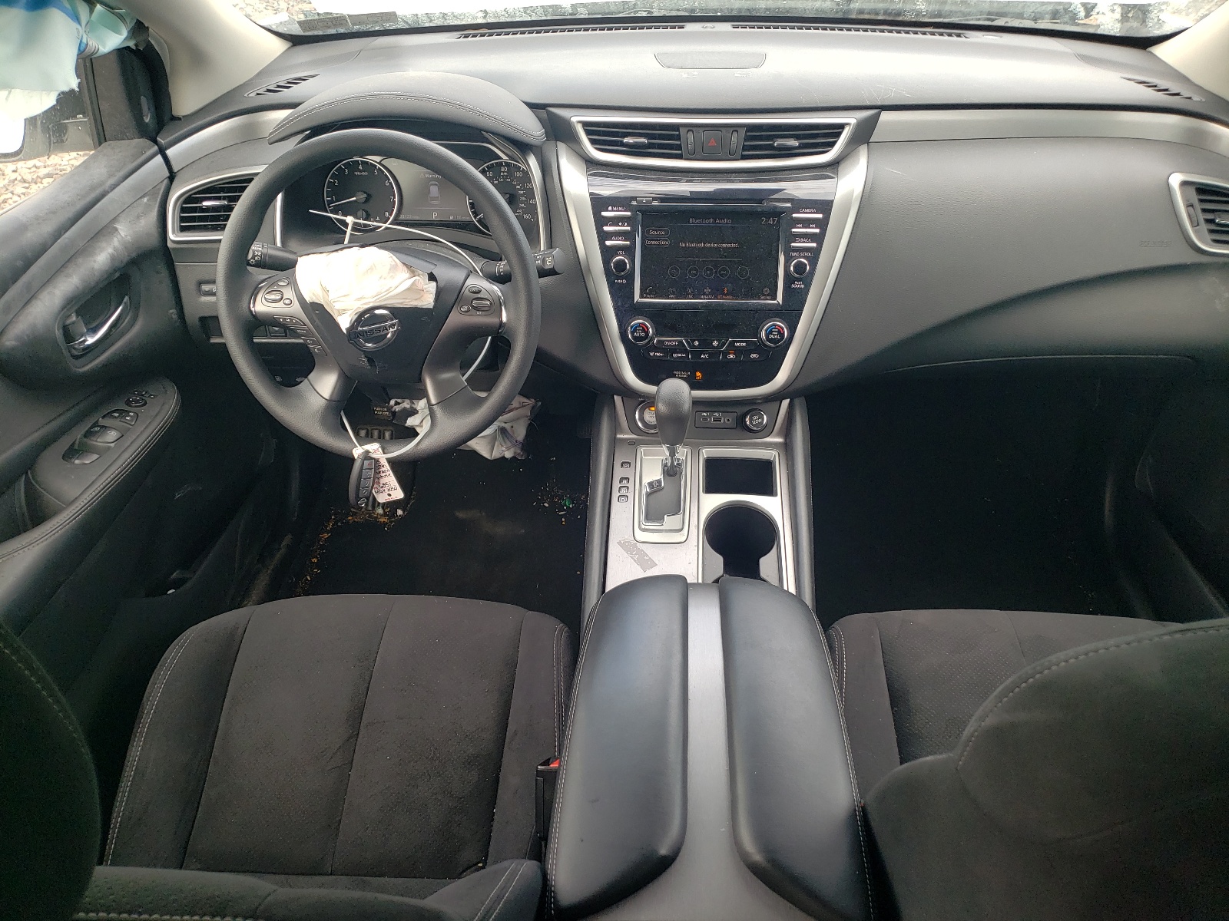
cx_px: 614
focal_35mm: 26
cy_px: 460
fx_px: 923
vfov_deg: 53.1
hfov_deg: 67.3
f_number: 1.5
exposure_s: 1/204
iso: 50
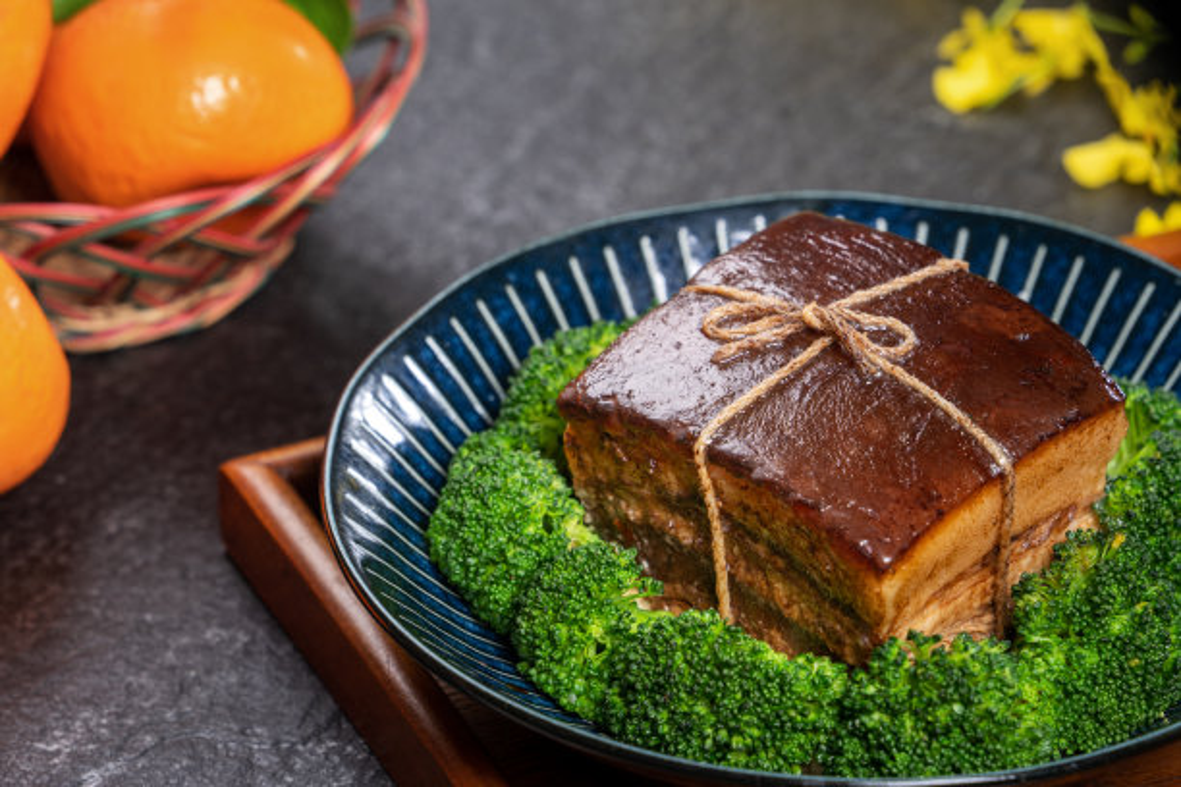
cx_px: 590
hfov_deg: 10.4
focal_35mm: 198
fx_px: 6495
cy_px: 394
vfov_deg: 6.9
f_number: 9
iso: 100
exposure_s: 1/60
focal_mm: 198
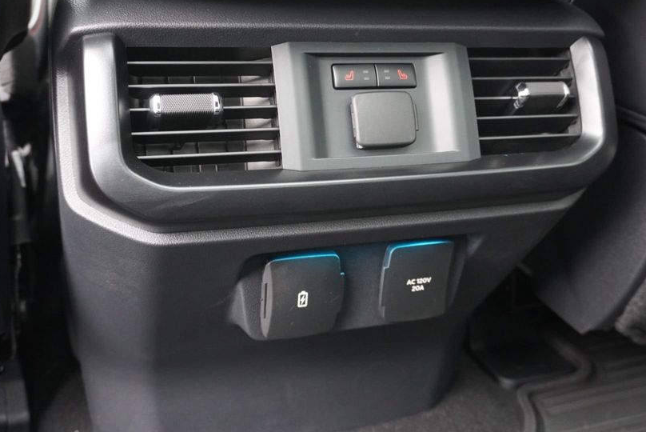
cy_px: 174
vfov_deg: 35.0
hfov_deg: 50.6
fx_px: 682
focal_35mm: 38
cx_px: 308
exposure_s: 1/60
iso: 2500
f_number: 4
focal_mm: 20
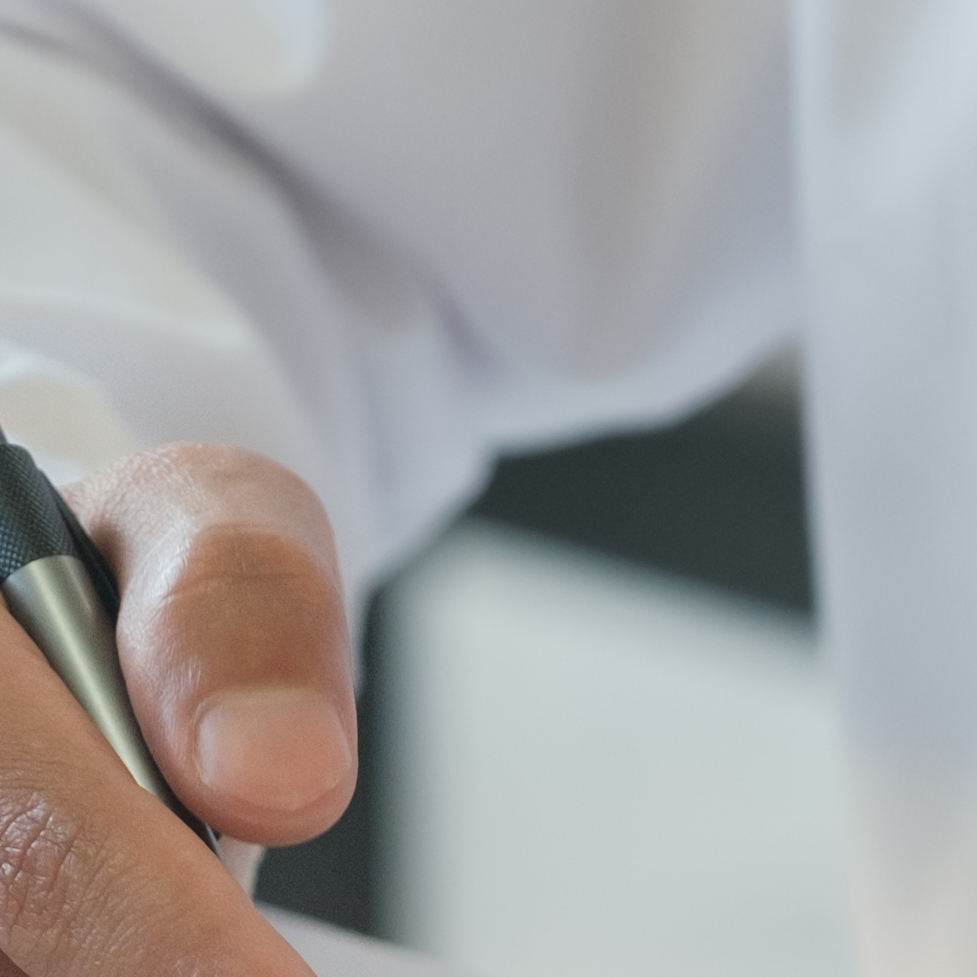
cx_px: 228
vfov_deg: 4.8
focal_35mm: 358
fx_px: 11432
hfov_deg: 4.9
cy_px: 1710
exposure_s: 1/60
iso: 500
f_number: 2.8
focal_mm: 51.6
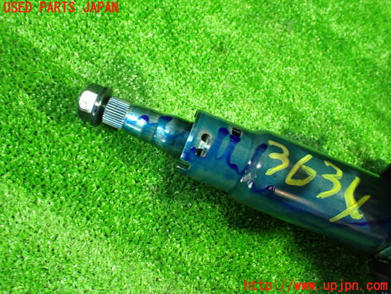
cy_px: 147
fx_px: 339
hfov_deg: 60.0
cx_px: 196
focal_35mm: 30
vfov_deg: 46.8
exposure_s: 1/30
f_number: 2.3
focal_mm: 5.4
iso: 1000
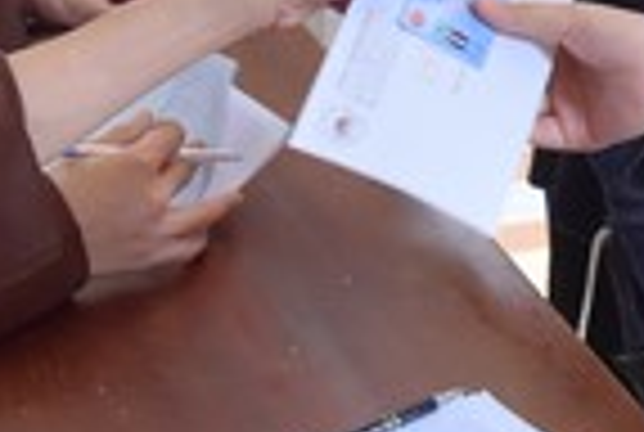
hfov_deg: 18.6
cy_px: -81
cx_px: 446
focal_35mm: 109
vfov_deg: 12.3
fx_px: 1954
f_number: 4.5
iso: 2500
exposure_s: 1/100
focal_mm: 24
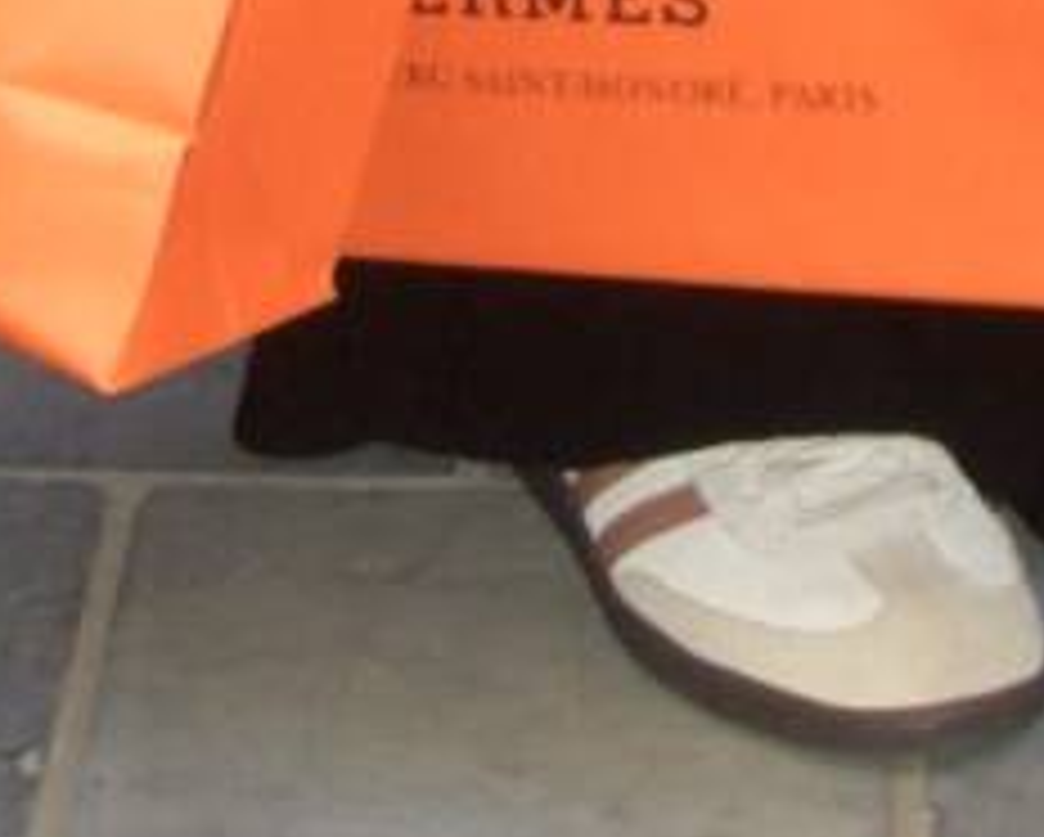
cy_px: -963
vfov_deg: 9.2
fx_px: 4793
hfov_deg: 12.4
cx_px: 477
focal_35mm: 155
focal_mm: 4.8
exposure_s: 1/40
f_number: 4
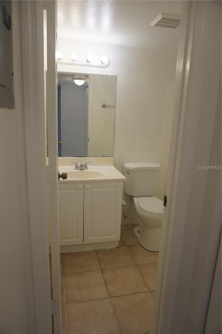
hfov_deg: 53.1
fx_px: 222
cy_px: 167
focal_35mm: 24
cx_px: 111
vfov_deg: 73.8
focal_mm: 16
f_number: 4
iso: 320
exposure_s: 1/160
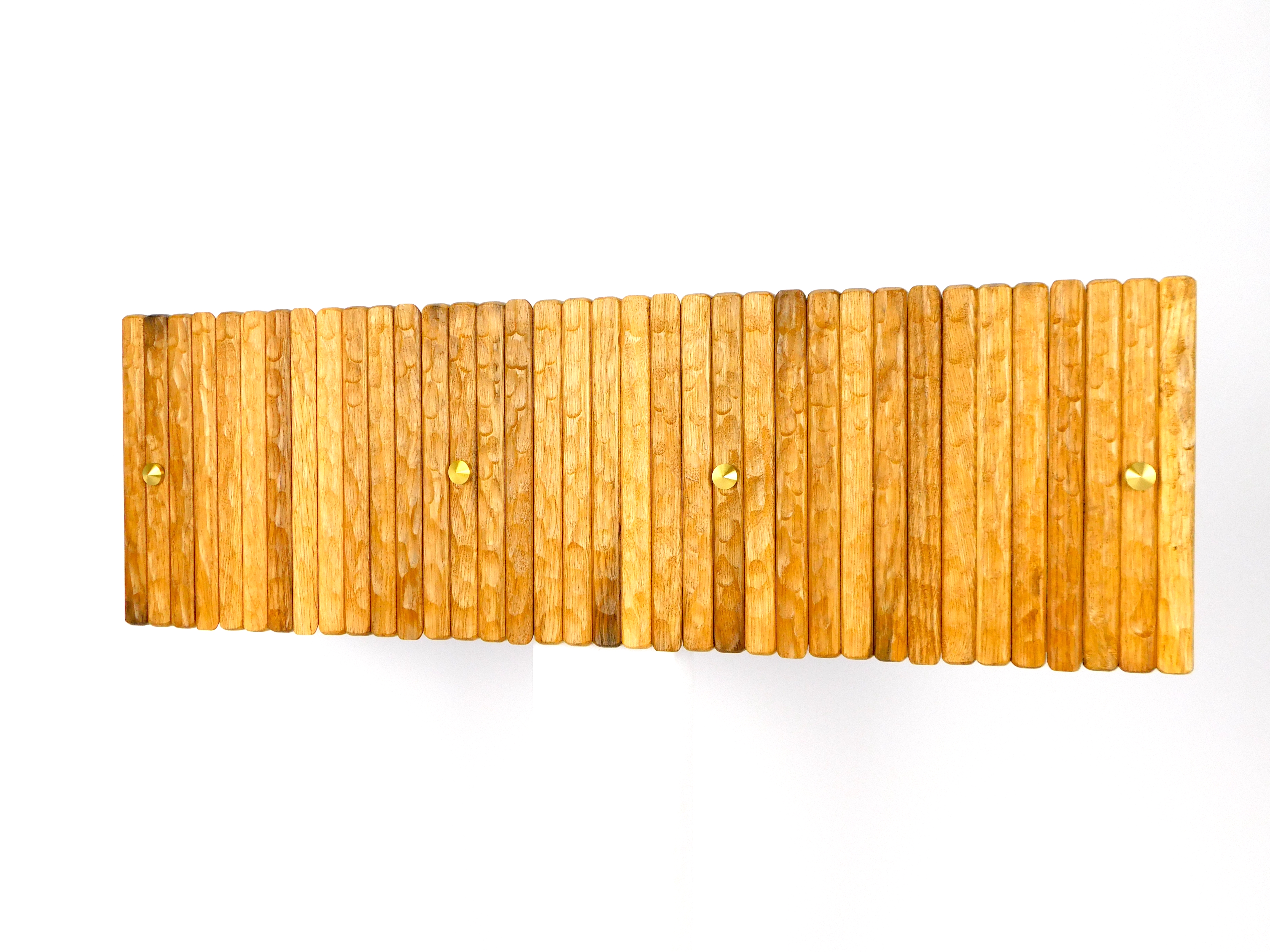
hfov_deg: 51.4
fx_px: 1321
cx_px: 635
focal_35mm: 36
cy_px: 476
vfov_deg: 39.7
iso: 125
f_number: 3.5
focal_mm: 6.3
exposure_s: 1/200
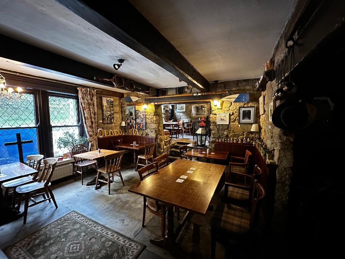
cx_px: 172
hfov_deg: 102.1
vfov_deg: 85.7
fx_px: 140
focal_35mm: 14
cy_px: 130
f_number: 2.2
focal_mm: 2.22
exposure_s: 1/34
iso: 800
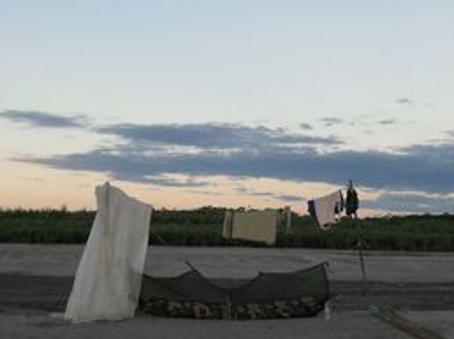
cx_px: 225
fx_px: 773
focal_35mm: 59
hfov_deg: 32.7
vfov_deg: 24.6
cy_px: 230
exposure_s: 1/125
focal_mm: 6.3
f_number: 2.8
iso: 80
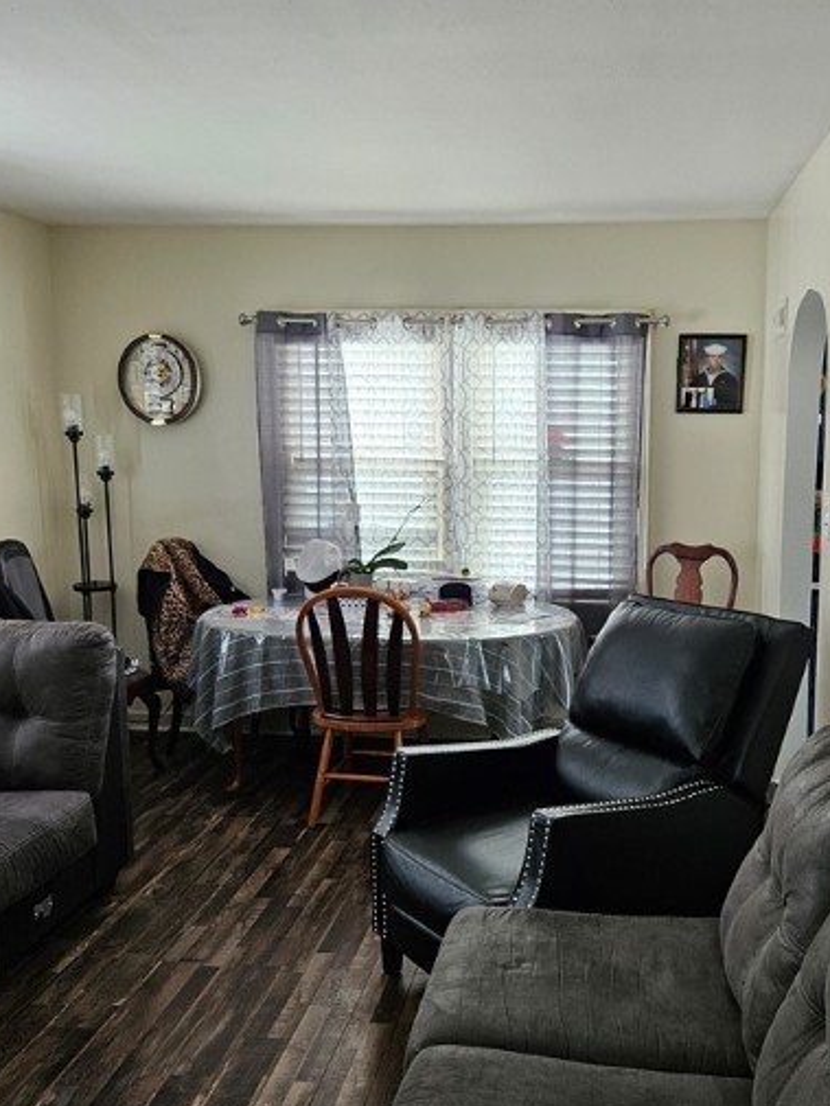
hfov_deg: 40.5
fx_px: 1118
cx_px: 502
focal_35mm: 35
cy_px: 591
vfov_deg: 52.6
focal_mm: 5.4
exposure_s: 1/120
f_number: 1.8
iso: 400
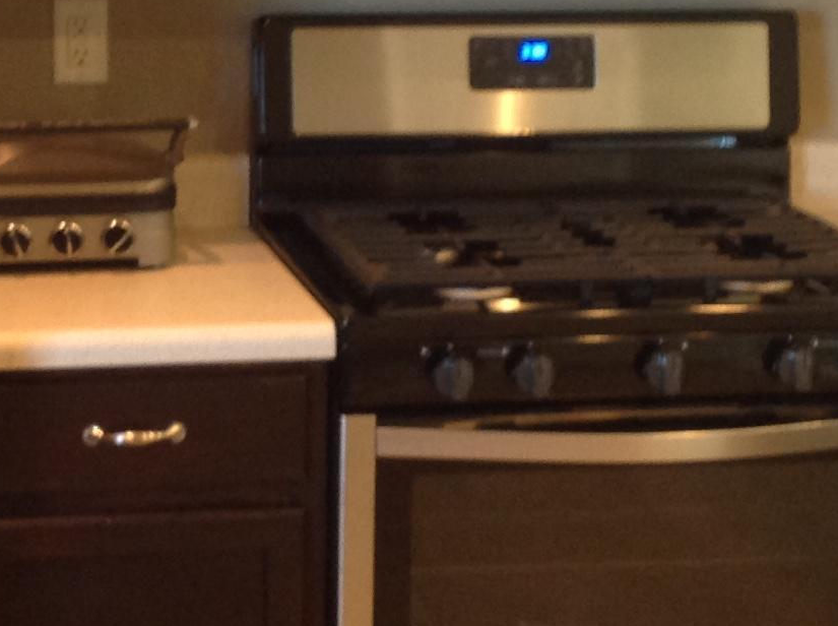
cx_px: 198
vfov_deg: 13.4
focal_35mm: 110
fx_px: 2659
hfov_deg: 17.8
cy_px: 125
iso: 125
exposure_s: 1/15
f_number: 2.4
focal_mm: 4.28
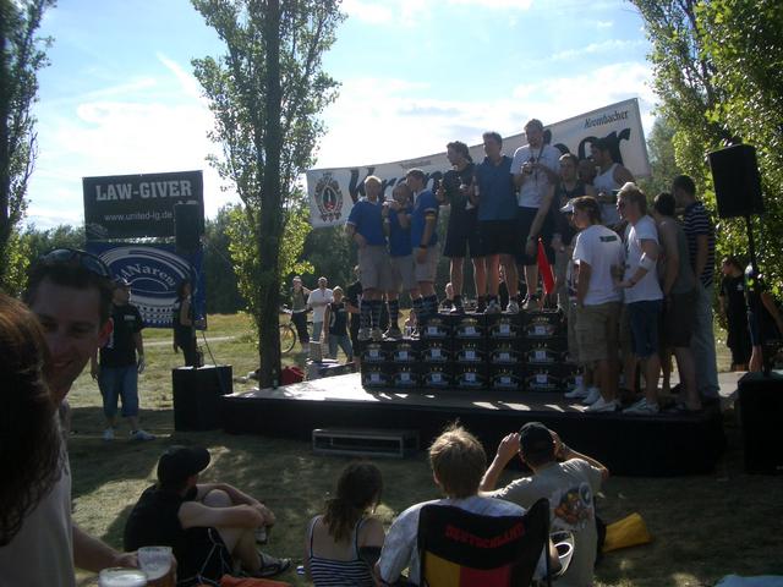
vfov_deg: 40.7
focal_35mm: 35
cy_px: 294
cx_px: 392
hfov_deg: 52.6
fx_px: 792
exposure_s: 1/500
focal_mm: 5.8
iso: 50
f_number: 4.3
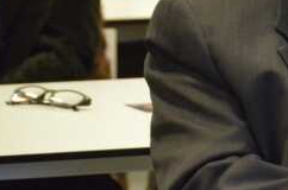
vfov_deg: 2.6
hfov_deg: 3.9
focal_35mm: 531
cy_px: -10
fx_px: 4239
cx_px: 369
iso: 6400
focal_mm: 135
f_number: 5.6
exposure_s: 1/160
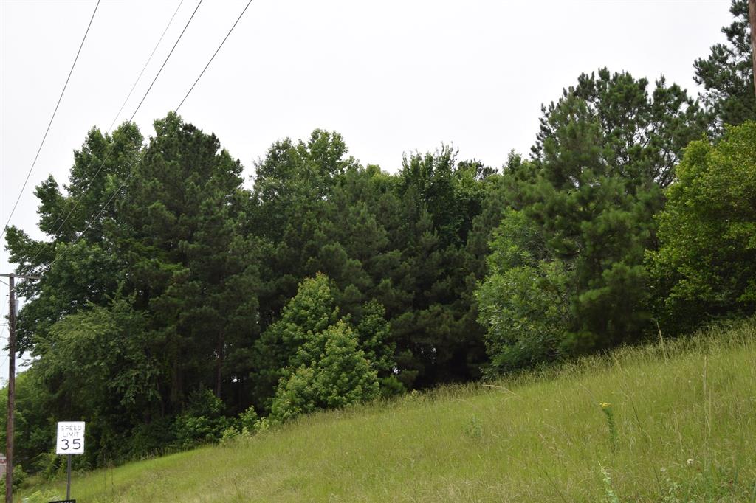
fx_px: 819
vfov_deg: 34.2
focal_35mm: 39
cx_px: 378
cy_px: 252
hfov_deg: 49.6
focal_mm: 26
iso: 100
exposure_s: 1/200
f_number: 9
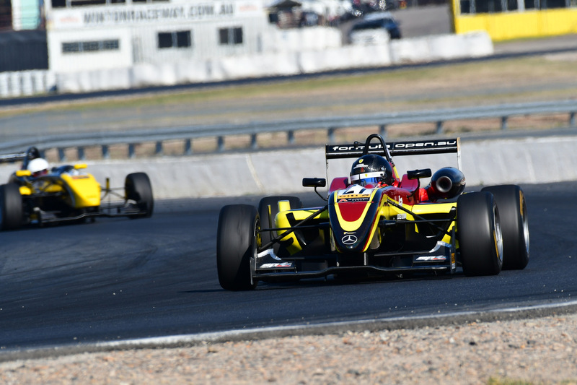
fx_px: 11537
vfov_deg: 1.9
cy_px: 192
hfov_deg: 2.9
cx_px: 288
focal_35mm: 720
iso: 320
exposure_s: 1/640
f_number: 10
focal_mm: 480
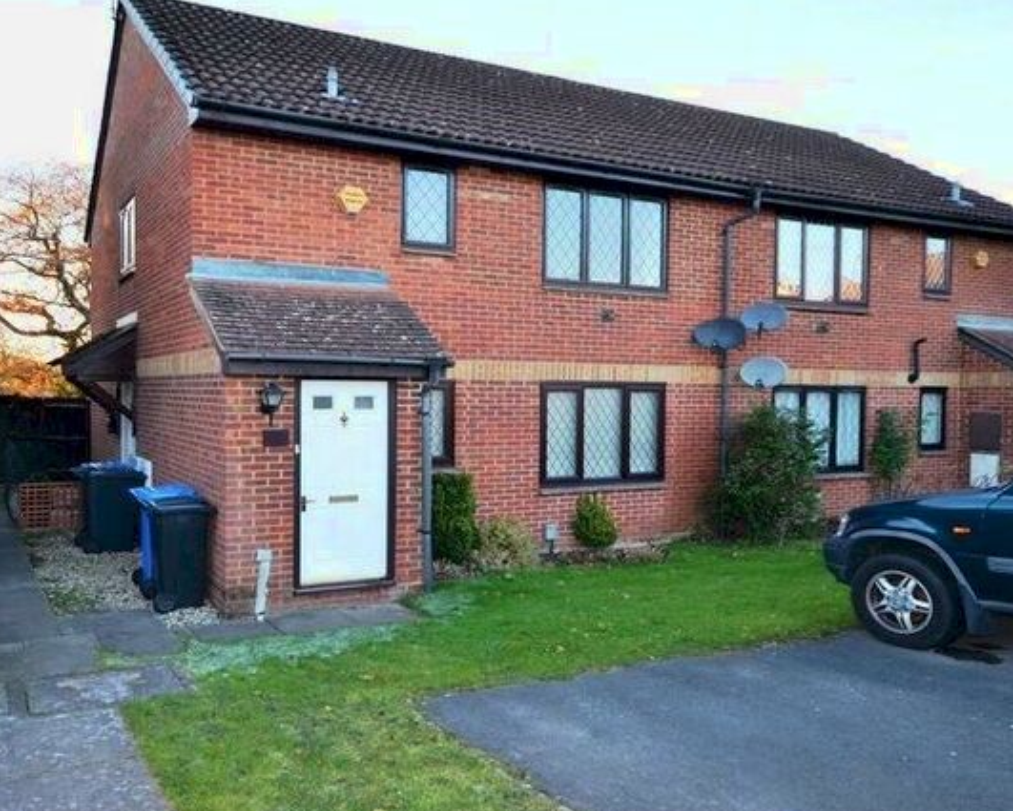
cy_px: 400
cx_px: 435
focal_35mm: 26
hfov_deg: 65.7
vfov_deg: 54.9
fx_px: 780
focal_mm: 14
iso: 400
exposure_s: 1/125
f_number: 4.8
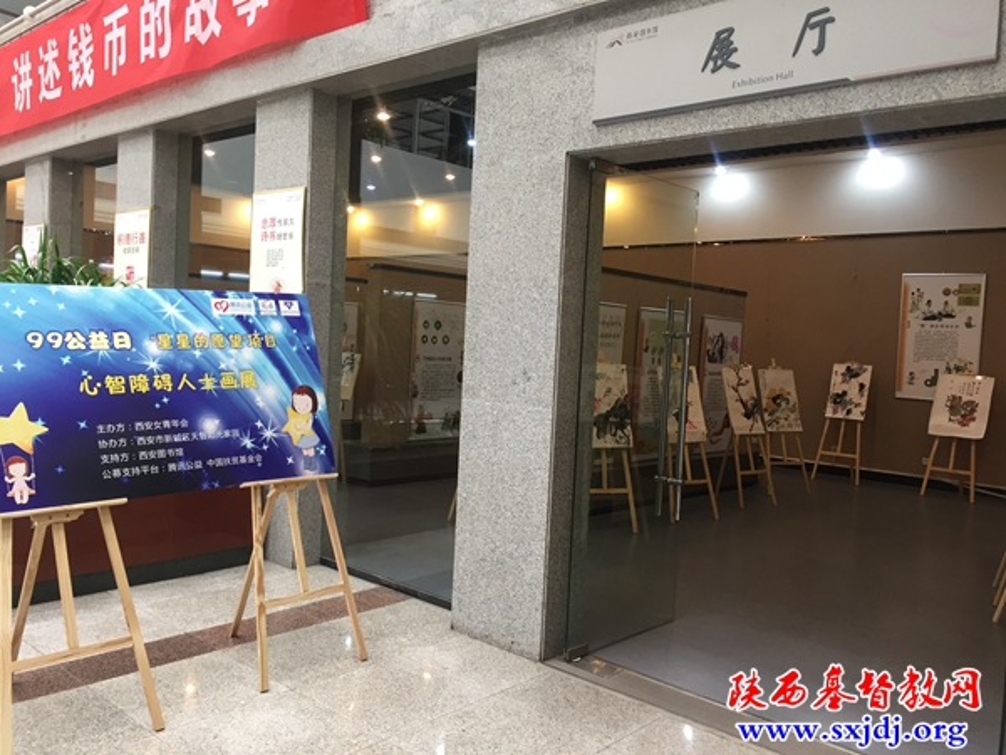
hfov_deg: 61.7
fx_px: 843
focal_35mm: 29
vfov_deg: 48.2
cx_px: 503
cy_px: 378
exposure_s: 1/33
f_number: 2.2
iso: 50
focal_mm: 4.15
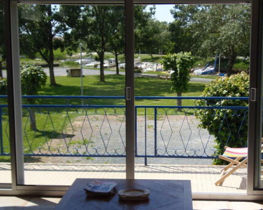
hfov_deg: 33.5
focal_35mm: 56
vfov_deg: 27.1
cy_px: 98
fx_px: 436
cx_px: 149
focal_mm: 7.8
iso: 64
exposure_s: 1/400
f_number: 3.6
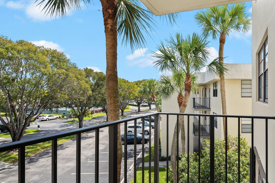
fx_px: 160
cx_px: 182
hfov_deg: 78.7
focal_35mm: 21
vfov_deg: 59.4
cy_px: 97
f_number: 8
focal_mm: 14
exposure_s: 1/160
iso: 200
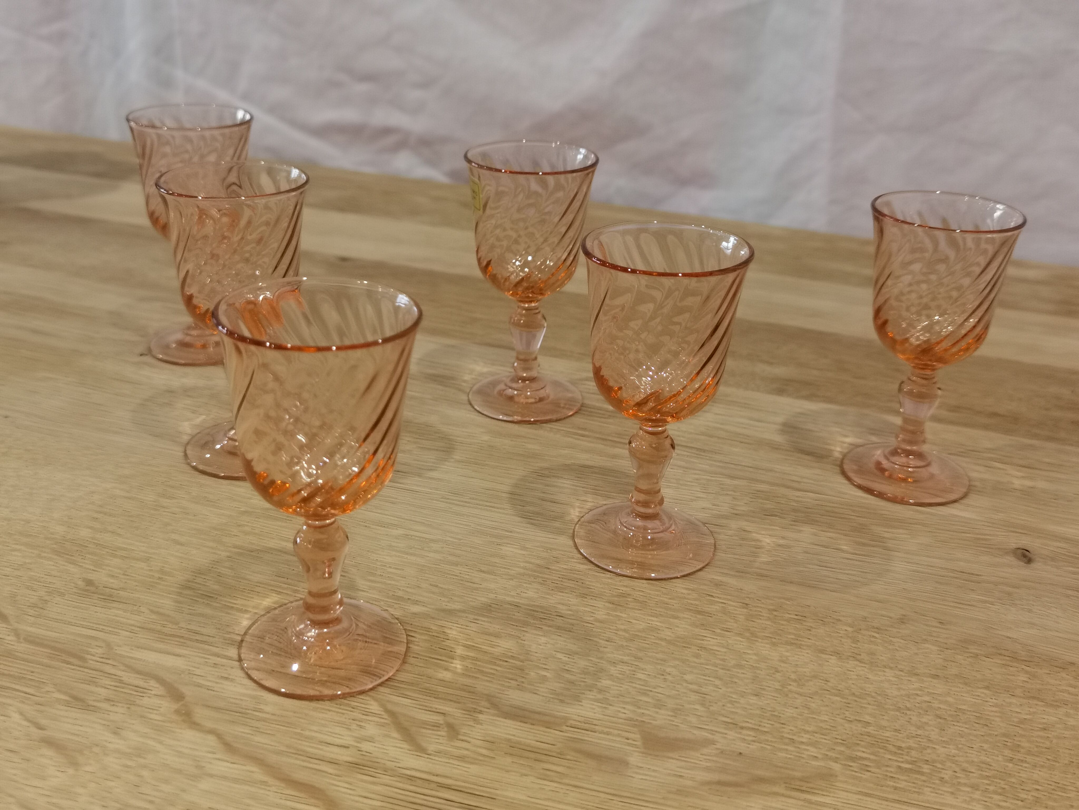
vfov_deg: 38.7
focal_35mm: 37
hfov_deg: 50.1
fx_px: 1153
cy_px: 405
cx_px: 540
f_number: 1.9
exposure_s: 1/100
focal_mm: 6.71
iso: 200
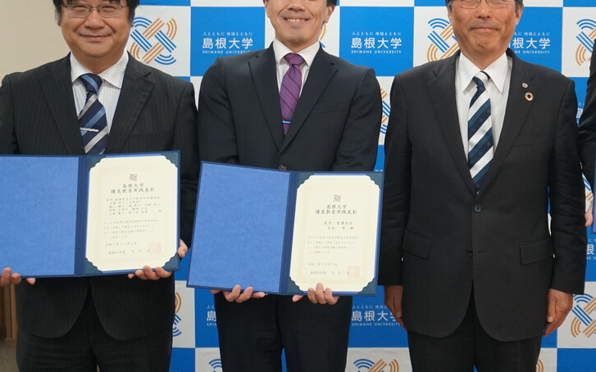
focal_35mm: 62
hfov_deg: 32.2
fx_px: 1005
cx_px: 466
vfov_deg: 21.0
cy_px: 161
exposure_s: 1/160
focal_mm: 23
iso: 1000
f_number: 4
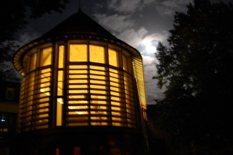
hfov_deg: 57.3
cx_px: 117
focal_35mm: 33
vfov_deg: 39.8
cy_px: 67
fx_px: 213
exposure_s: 1.5
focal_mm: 18
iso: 800
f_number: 3.5
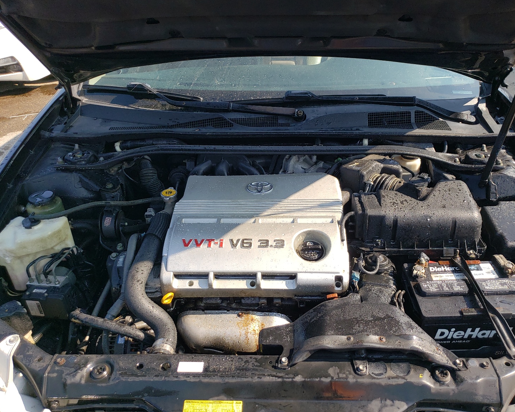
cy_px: 208
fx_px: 427
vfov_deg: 51.5
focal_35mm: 28
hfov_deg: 62.1
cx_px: 283
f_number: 1.5
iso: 50
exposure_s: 1/1250
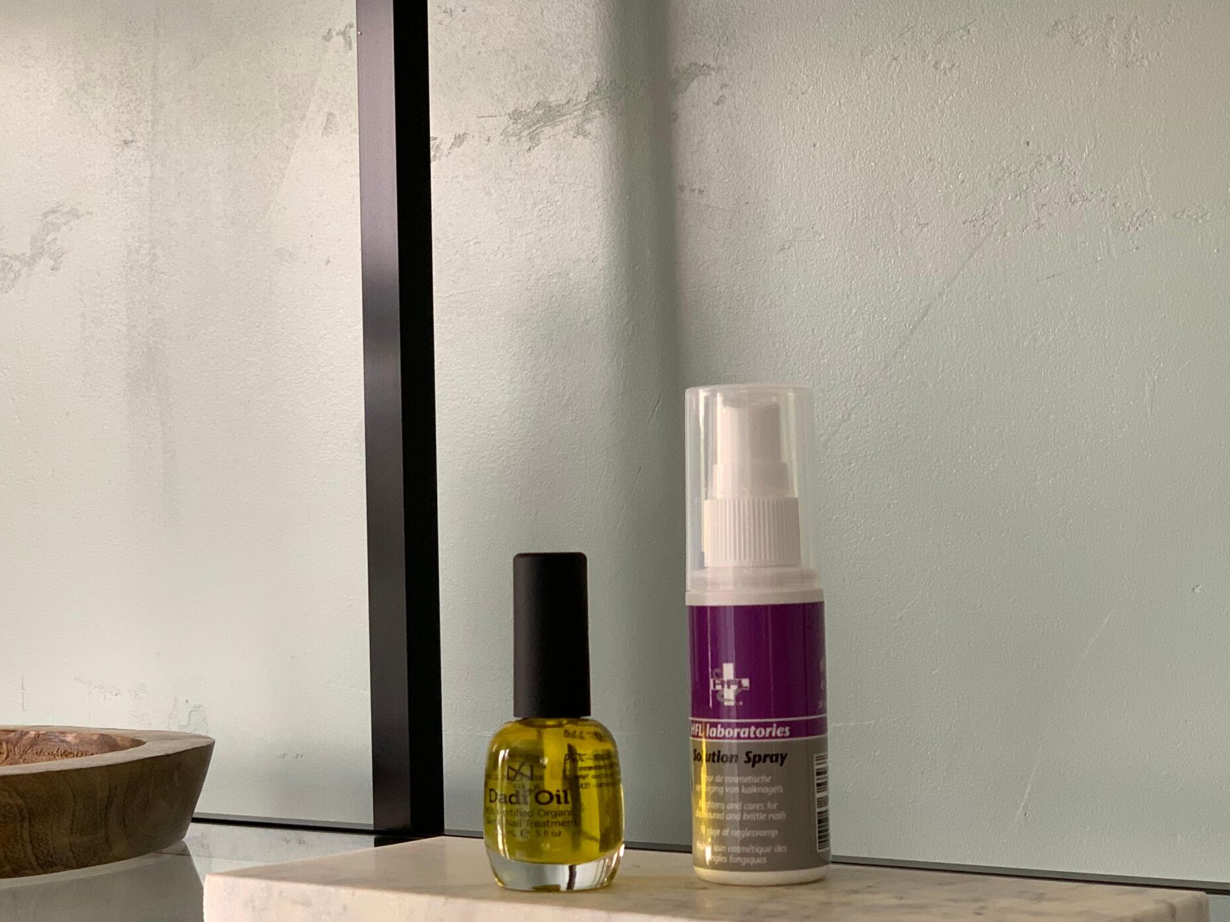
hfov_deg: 26.9
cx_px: 435
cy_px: 589
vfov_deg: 20.4
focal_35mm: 72
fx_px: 2559
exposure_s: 1/122
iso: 100
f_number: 2.4
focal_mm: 6
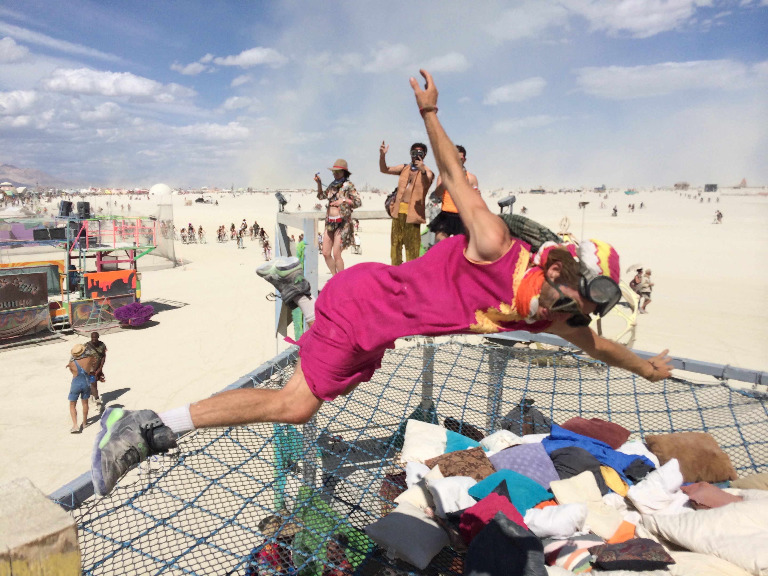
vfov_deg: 46.8
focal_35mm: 30
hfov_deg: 60.0
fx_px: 666
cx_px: 384
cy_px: 288
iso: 40
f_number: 2.2
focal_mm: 4.12
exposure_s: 1/6849
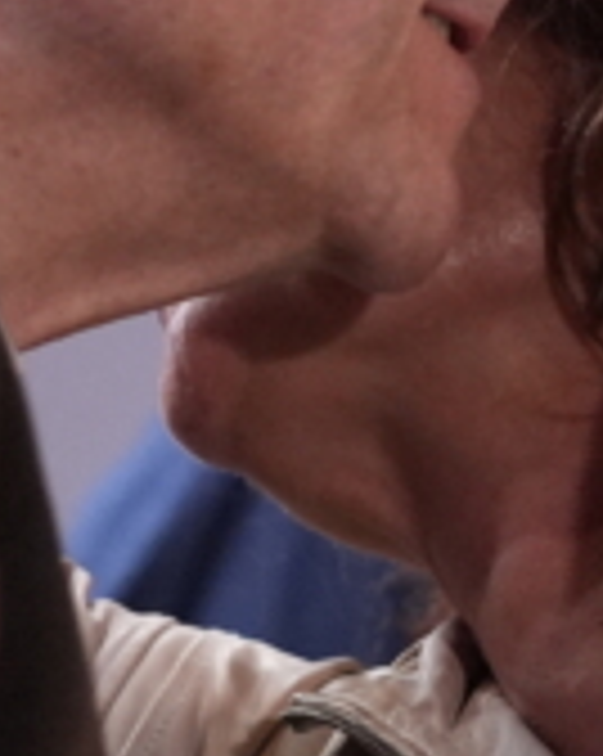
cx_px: 230
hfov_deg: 3.9
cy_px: 117
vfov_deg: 4.9
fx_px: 8895
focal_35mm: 398
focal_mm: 72
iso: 4000
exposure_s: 1/320
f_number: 2.8
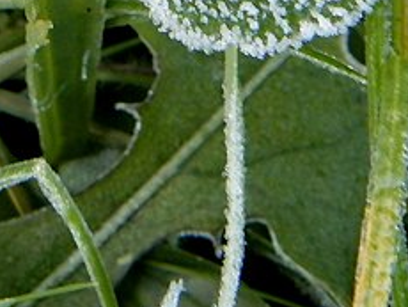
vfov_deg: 5.2
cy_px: -199
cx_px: -131
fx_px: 3363
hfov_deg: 6.9
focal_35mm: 285
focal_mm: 14.6
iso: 200
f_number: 4.2
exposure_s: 1/40
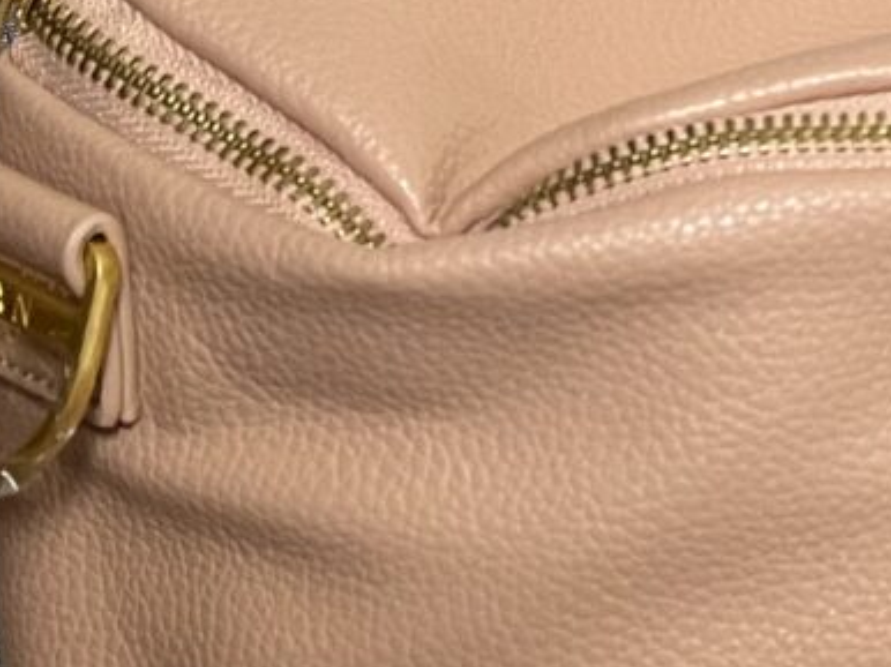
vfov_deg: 10.7
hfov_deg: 13.3
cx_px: 1422
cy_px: 58
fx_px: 3550
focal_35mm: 138
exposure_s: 1/60
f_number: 1.6
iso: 160
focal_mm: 5.1
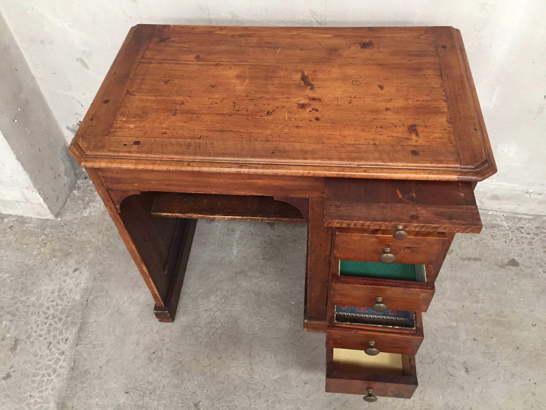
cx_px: 273
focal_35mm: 29
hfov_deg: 61.7
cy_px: 205
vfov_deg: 48.2
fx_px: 457
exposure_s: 1/33
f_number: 2.2
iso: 250
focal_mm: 4.15
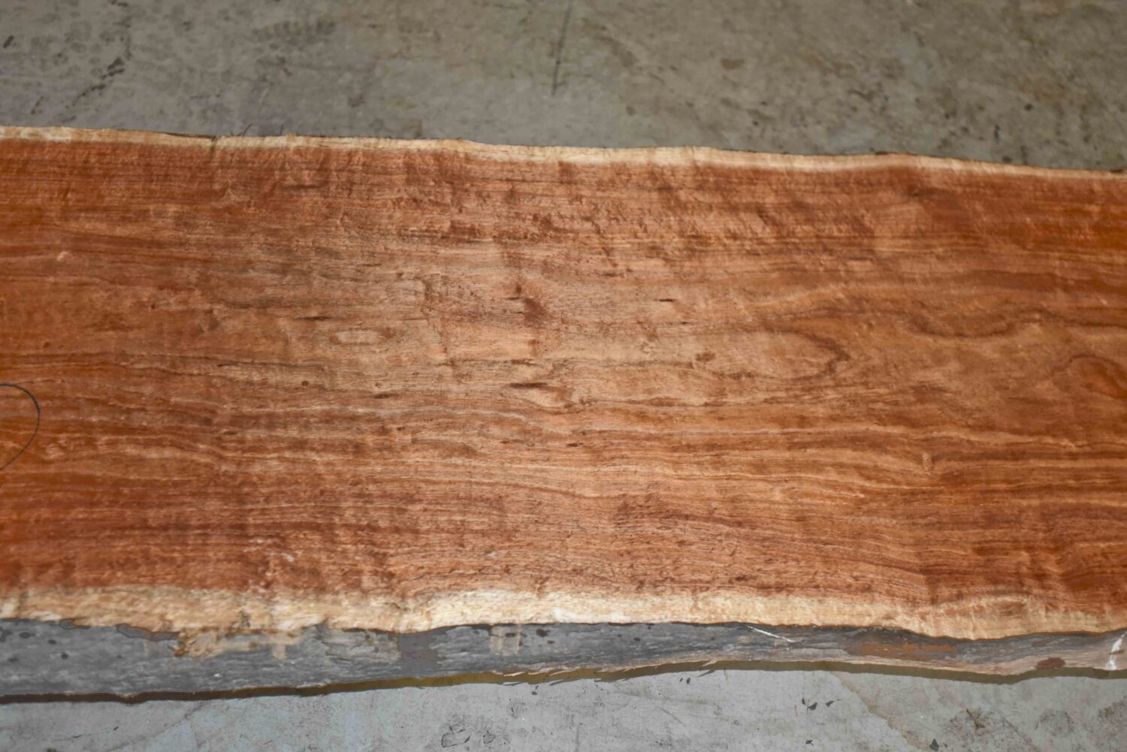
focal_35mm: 35
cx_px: 564
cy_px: 376
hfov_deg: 54.4
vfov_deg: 37.9
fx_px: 1096
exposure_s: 1/60
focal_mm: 35
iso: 3200
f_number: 2.8
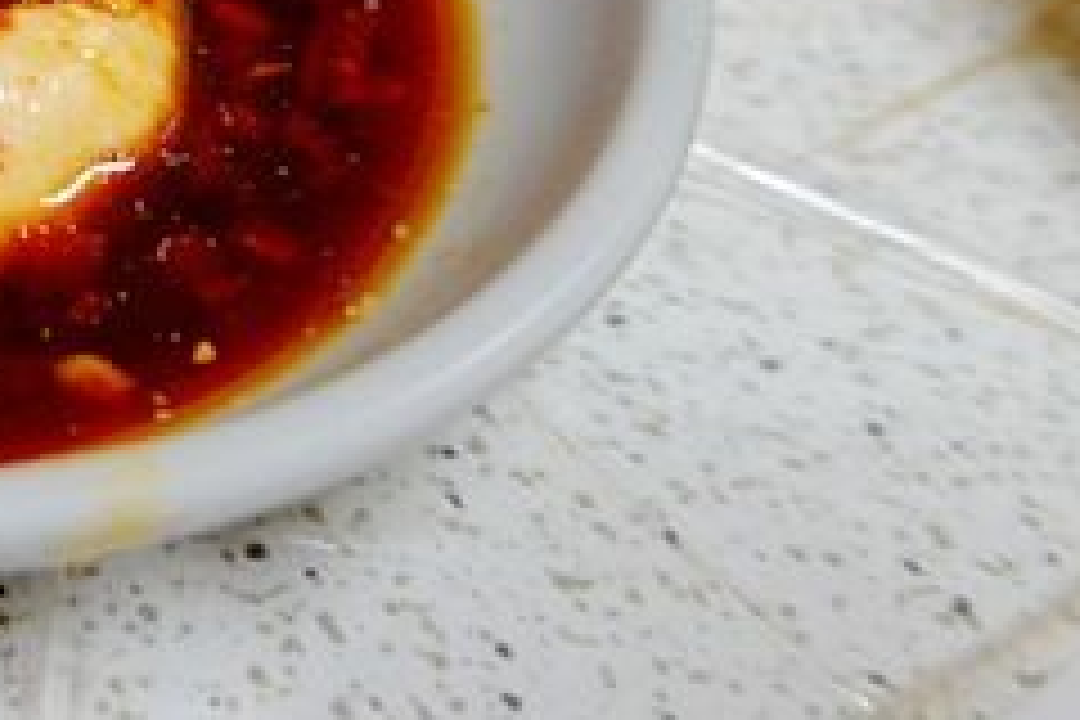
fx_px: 1950
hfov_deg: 25.9
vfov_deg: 19.5
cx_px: -369
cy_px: -173
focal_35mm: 65
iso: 400
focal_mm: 9
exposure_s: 1/30
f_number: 2.8
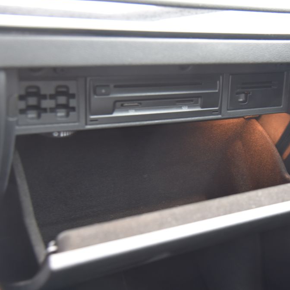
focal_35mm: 57
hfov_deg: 29.7
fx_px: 540
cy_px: 145
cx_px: 207
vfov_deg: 30.0
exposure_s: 1/8
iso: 500
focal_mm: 44
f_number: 4
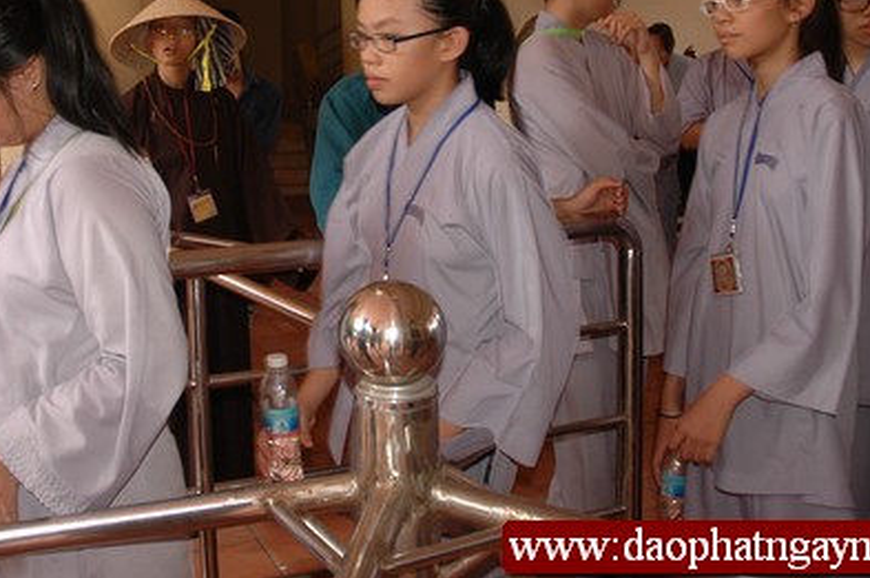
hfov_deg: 44.1
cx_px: 310
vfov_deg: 29.7
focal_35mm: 44
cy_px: 111
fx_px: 1062
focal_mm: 18
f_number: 3.5
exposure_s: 1/60
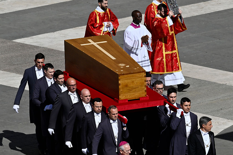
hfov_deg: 3.4
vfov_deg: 2.3
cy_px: 78
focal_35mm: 600
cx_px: 116
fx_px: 3882
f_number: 6.3
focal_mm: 400
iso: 320
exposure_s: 1/6400
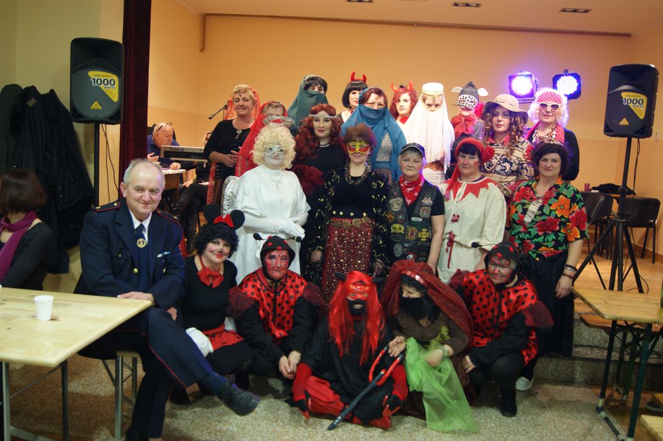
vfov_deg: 39.9
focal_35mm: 33
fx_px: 607
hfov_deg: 57.3
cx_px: 332
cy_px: 220
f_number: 4
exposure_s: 1/10
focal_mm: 22
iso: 400
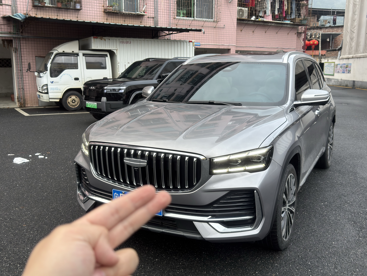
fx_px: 371
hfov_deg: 52.6
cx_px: 184
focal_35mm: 35
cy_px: 138
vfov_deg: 40.7
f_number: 1.78
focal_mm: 6.76
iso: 80
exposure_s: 1/62
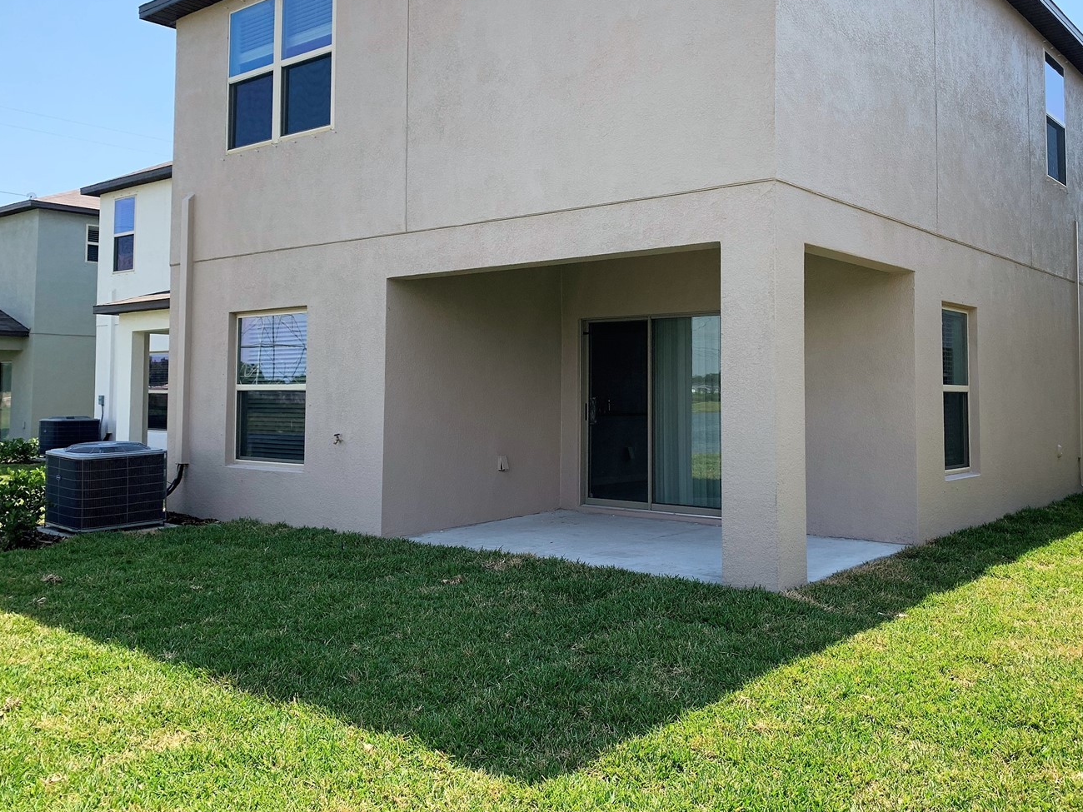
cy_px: 341
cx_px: 608
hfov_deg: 56.7
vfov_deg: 44.0
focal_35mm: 32
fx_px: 1001
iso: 25
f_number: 1.8
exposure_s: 1/1001
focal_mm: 4.25
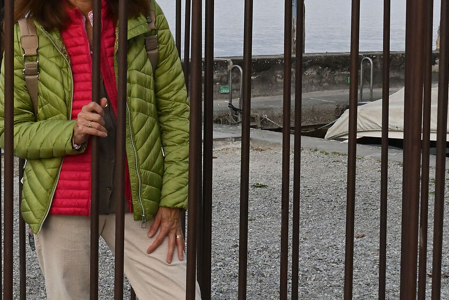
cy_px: 98
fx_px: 1447
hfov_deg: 17.6
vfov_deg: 11.8
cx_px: 176
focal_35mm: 116
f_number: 13
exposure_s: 1/320
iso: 1250
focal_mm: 26
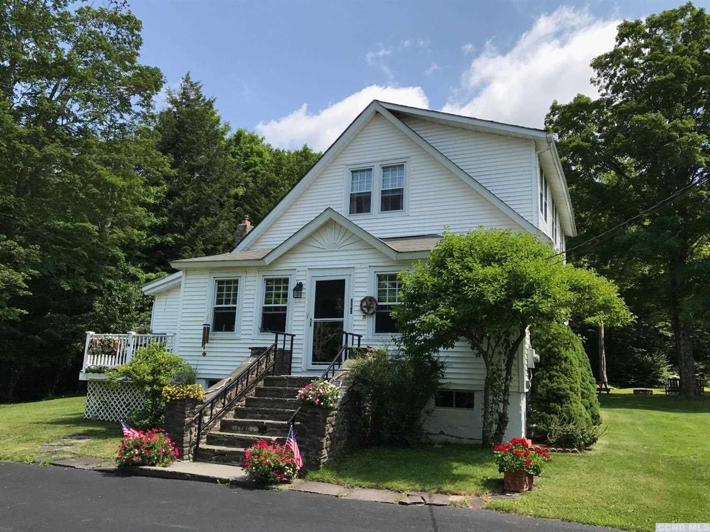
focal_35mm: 28
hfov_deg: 63.5
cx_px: 355
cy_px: 266
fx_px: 574
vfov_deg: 49.7
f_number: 1.8
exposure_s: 1/2037
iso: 20
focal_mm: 3.99
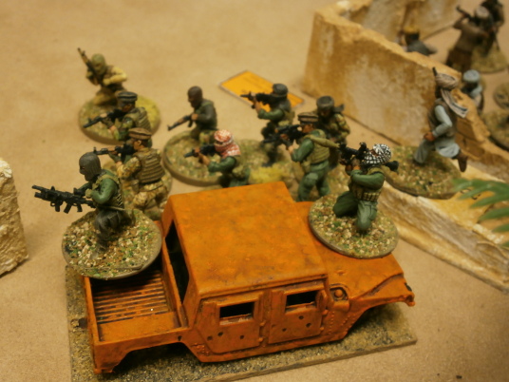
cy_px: 191
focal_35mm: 47
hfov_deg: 40.4
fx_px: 691
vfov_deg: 30.9
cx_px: 254
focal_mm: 8.3
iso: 200
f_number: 3.4
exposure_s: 1/40
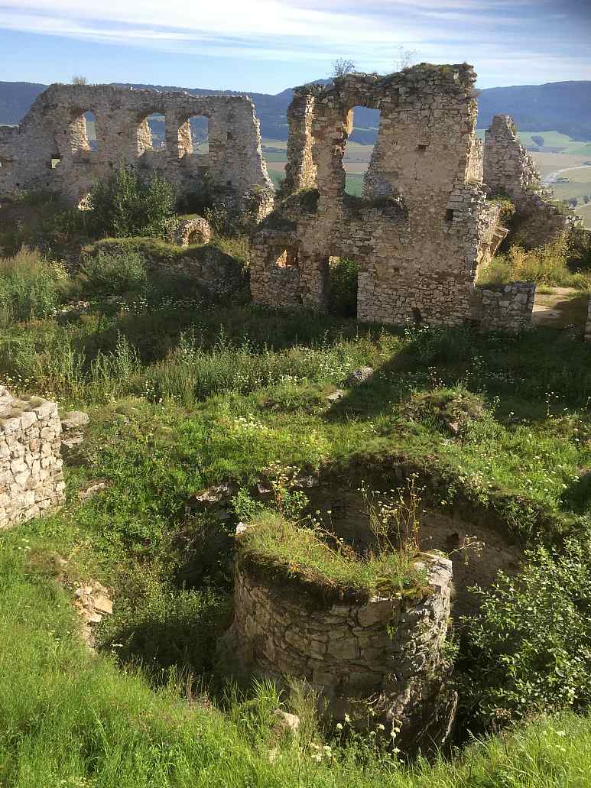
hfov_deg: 46.8
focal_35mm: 30
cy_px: 383
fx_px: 683
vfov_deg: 60.0
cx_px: 300
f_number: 2.2
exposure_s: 1/842
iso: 32
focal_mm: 4.15
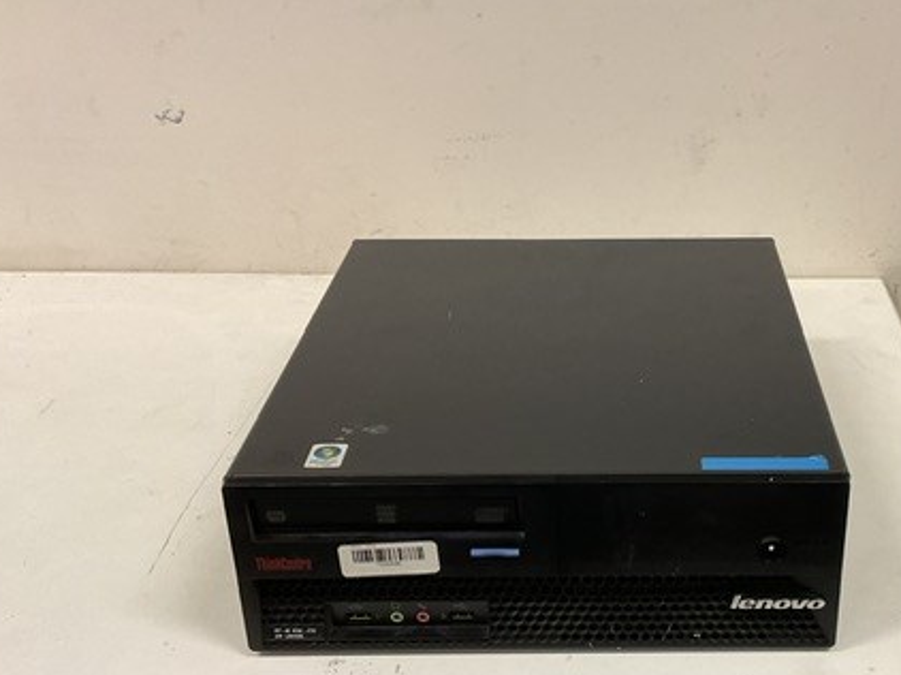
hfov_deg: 42.3
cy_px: 504
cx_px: 617
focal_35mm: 44
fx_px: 1145
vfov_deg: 32.2
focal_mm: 3
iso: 80
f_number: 1.8
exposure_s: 1/60
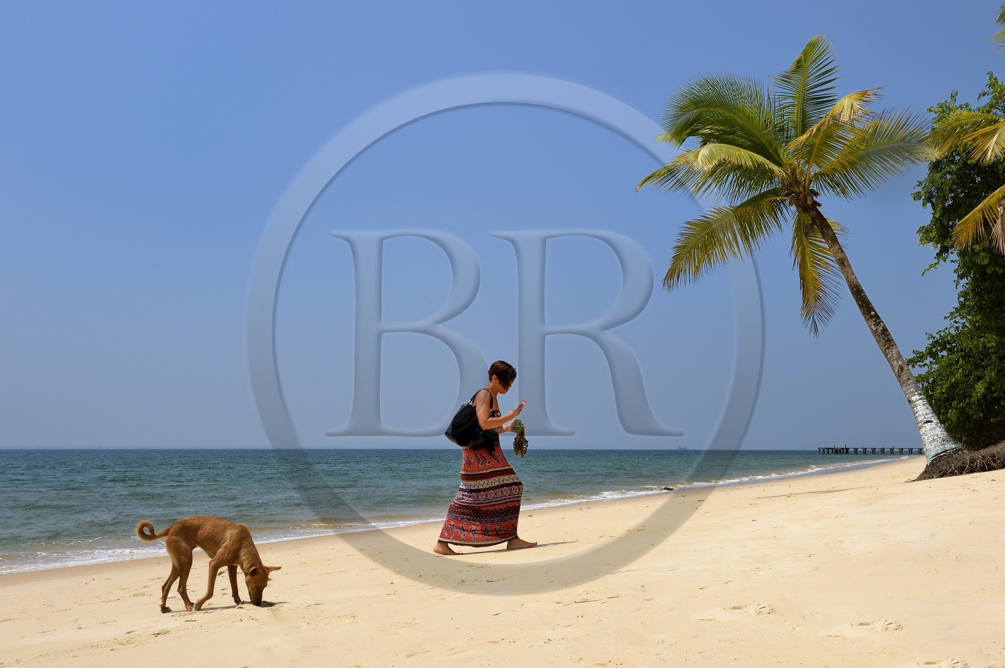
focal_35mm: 36
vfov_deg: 36.8
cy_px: 334
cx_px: 502
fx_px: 1004
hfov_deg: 53.2
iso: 200
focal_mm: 36
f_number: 14
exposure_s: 1/250
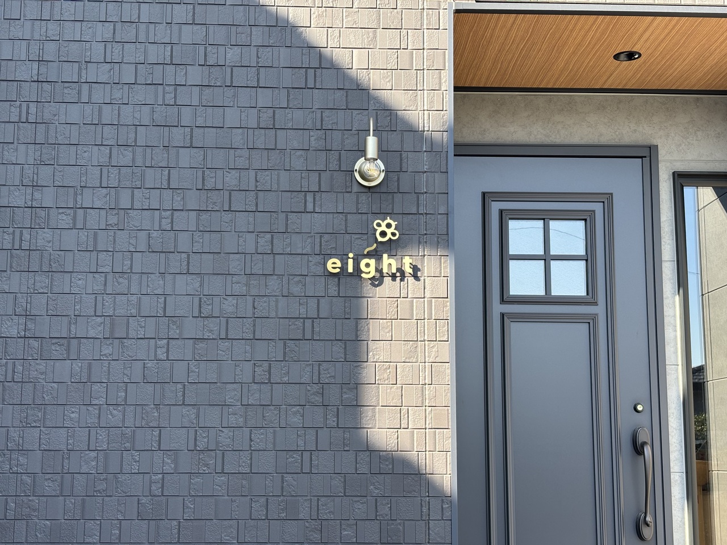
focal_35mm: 52
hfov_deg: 36.8
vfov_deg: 28.0
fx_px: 1092
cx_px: 364
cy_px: 272
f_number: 1.6
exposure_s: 1/355
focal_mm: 5.96
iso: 32
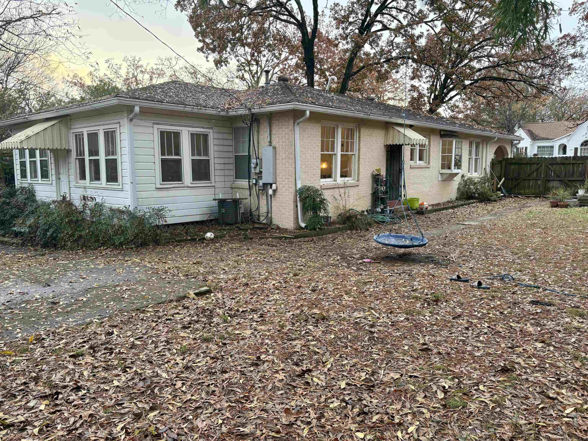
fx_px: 442
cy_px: 220
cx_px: 294
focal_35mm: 26
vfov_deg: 53.1
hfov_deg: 67.3
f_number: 1.6
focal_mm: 5.96
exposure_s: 1/89
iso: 125
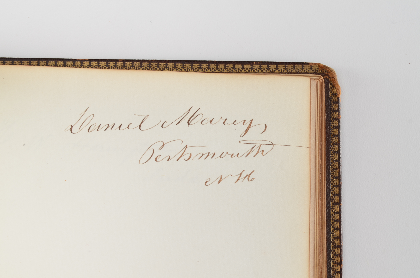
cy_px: 139
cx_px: 210
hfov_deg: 27.0
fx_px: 873
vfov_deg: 18.1
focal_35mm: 75
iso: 100
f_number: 9
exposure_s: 1/100
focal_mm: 50
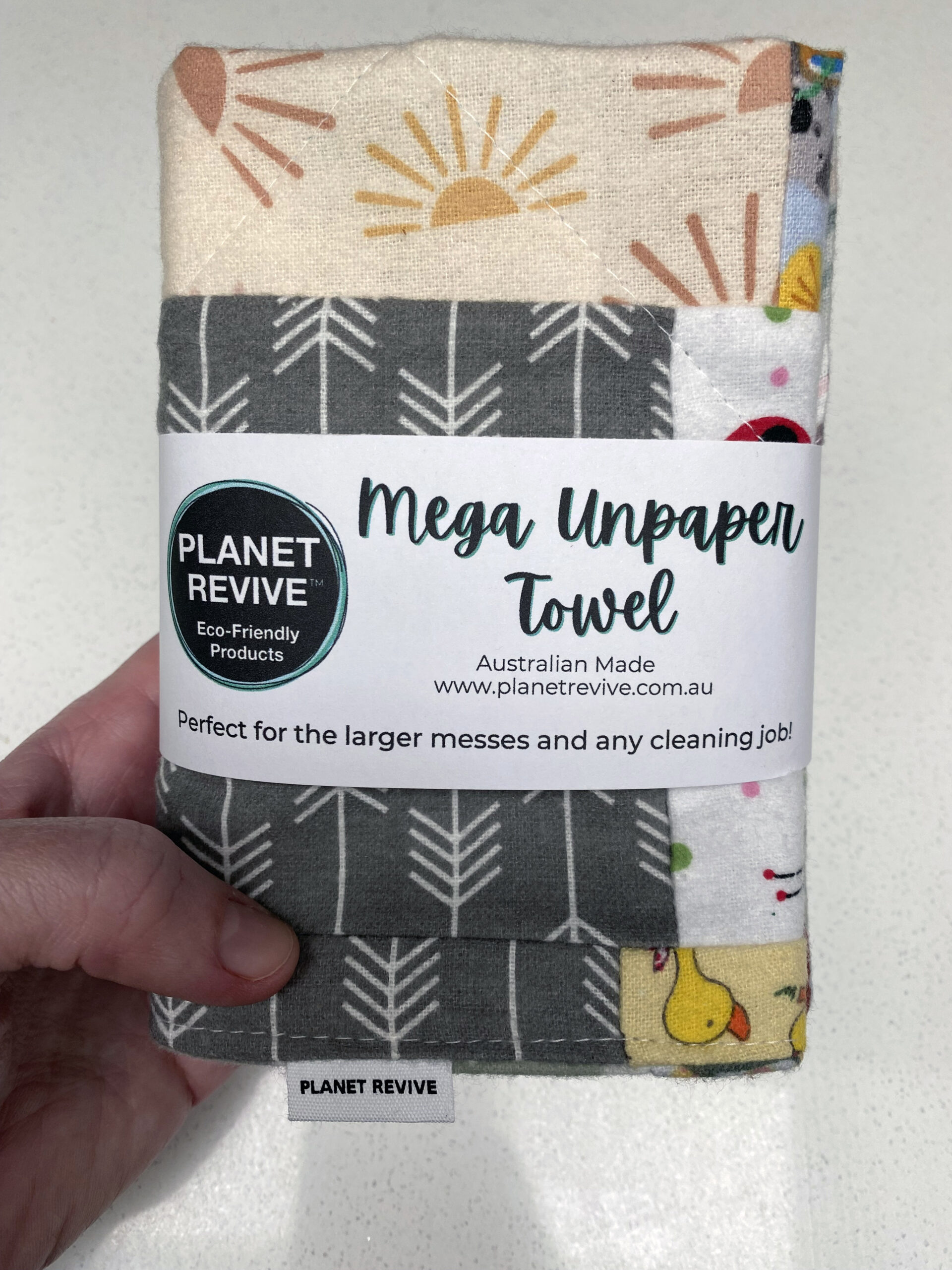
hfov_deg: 53.1
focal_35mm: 26
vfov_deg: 67.3
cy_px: 635
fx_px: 953
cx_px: 476
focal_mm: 4.25
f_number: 1.8
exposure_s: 1/121
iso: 50
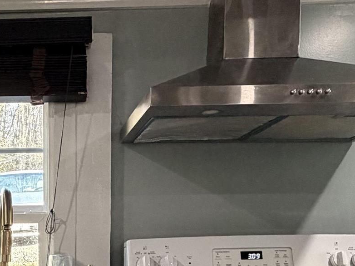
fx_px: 564
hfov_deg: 32.6
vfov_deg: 24.5
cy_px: 304
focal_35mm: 55
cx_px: 16
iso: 320
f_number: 2.2
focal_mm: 2.22
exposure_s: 1/60
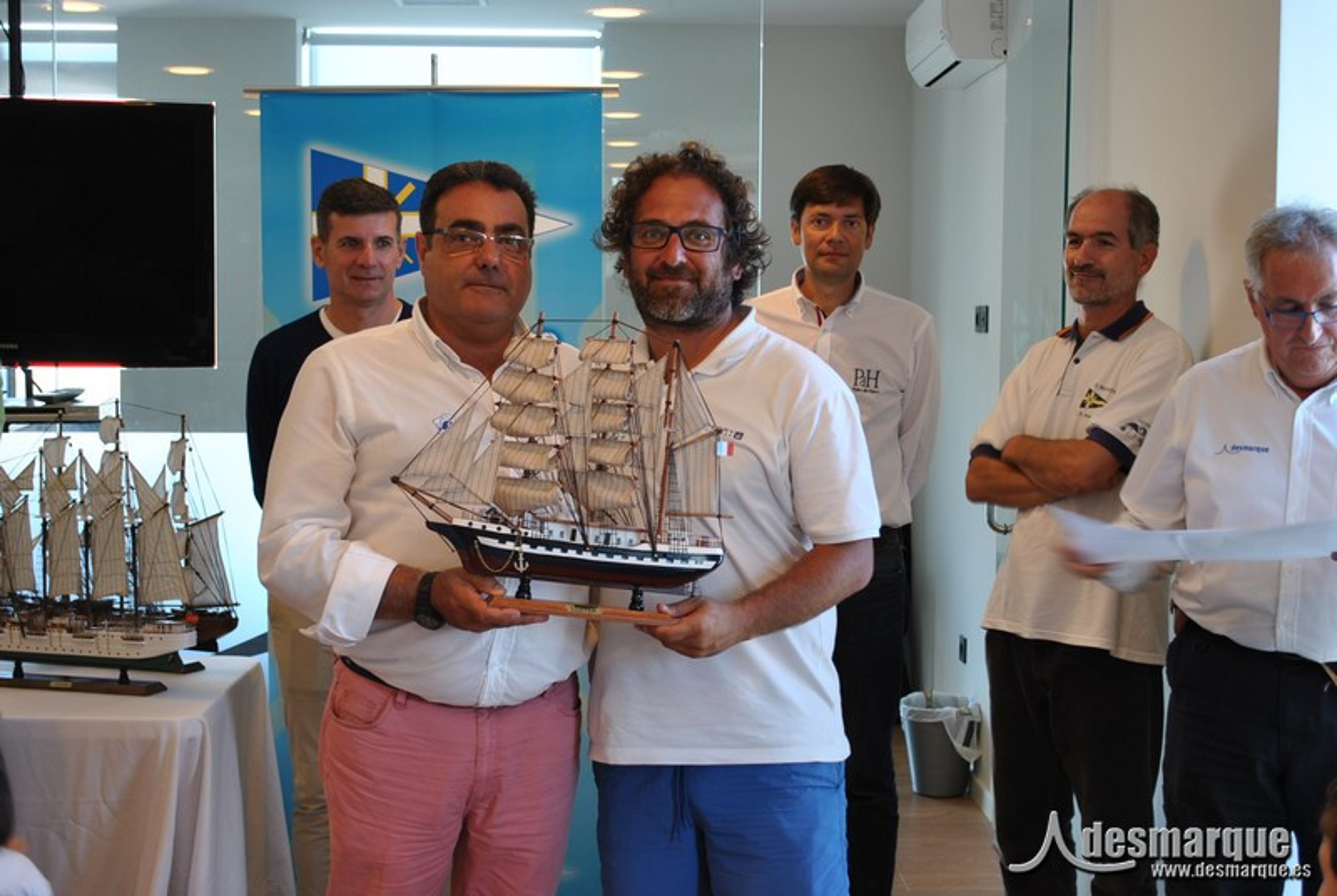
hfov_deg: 37.8
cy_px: 448
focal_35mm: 52
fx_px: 1953
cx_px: 668
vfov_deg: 25.8
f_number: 5
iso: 100
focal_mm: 35
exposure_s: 1/15
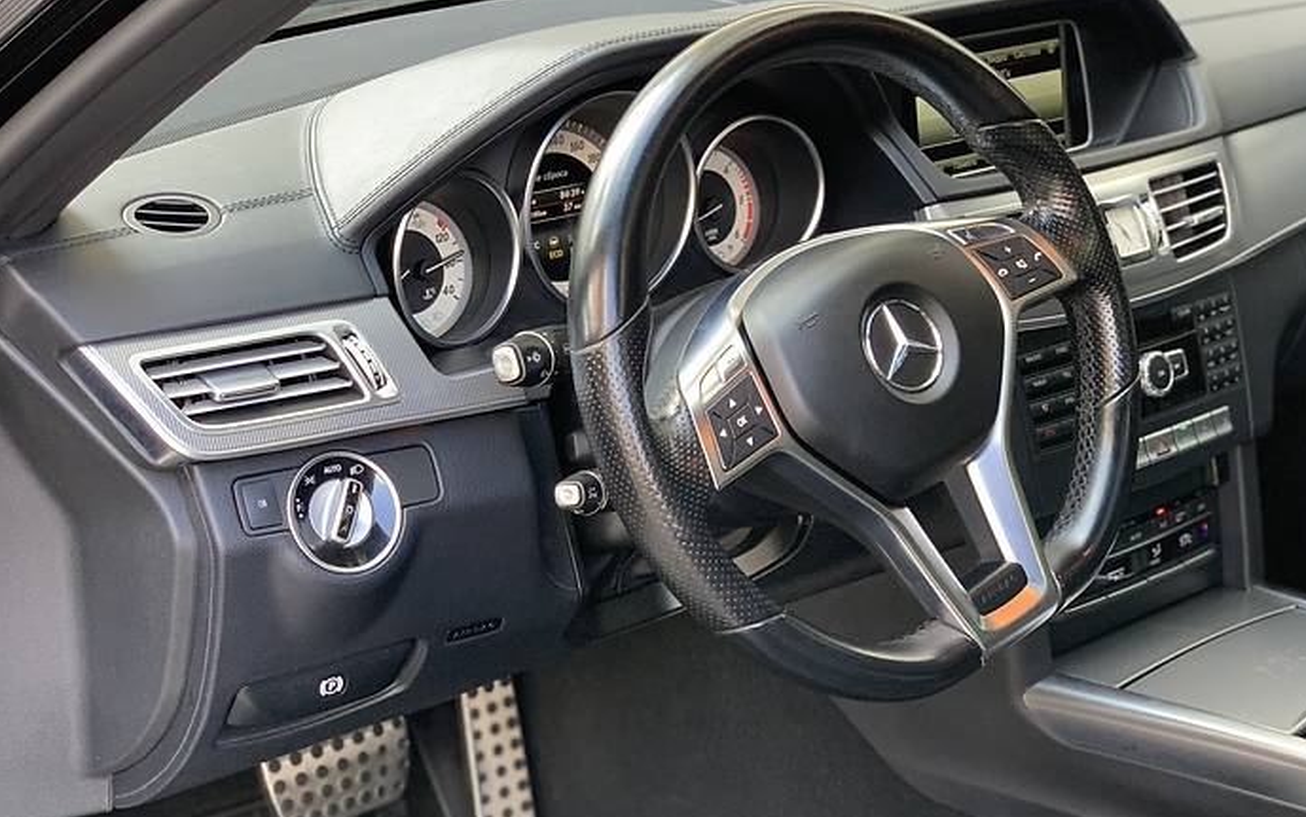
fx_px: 2278
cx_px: 692
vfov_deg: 20.3
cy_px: 368
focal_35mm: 64
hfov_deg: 32.0
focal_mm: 6
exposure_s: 1/70
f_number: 2.4
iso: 125
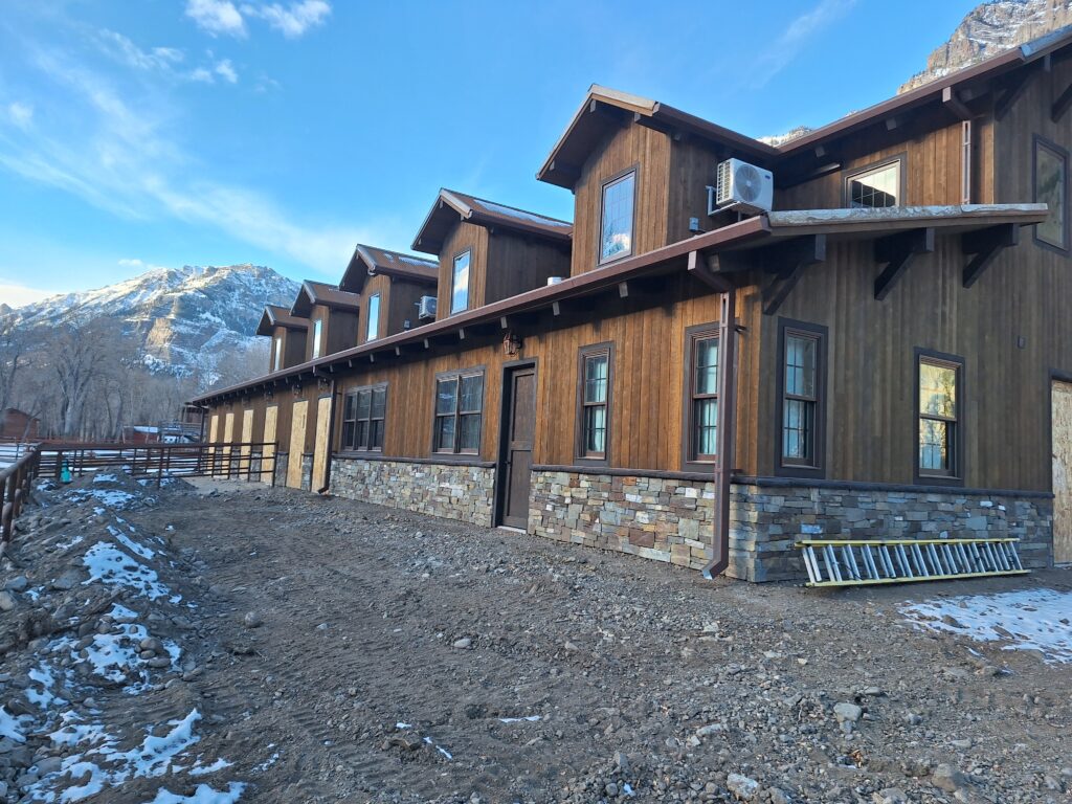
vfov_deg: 58.9
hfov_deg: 73.9
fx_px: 712
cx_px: 536
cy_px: 402
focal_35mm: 23
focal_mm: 5.54
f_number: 1.8
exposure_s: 1/576
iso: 40
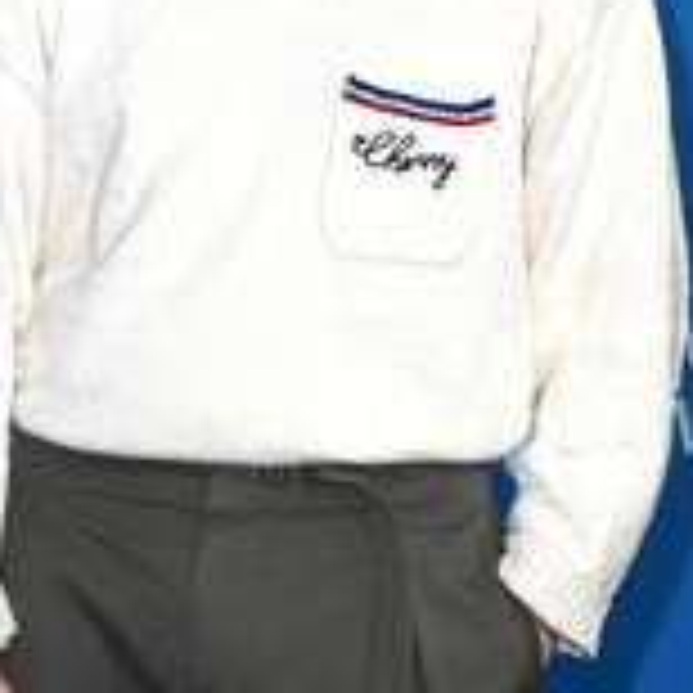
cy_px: 153
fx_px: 4983
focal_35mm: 220
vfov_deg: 7.9
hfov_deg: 8.0
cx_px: 306
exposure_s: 1/250
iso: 640
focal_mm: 100
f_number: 5.6
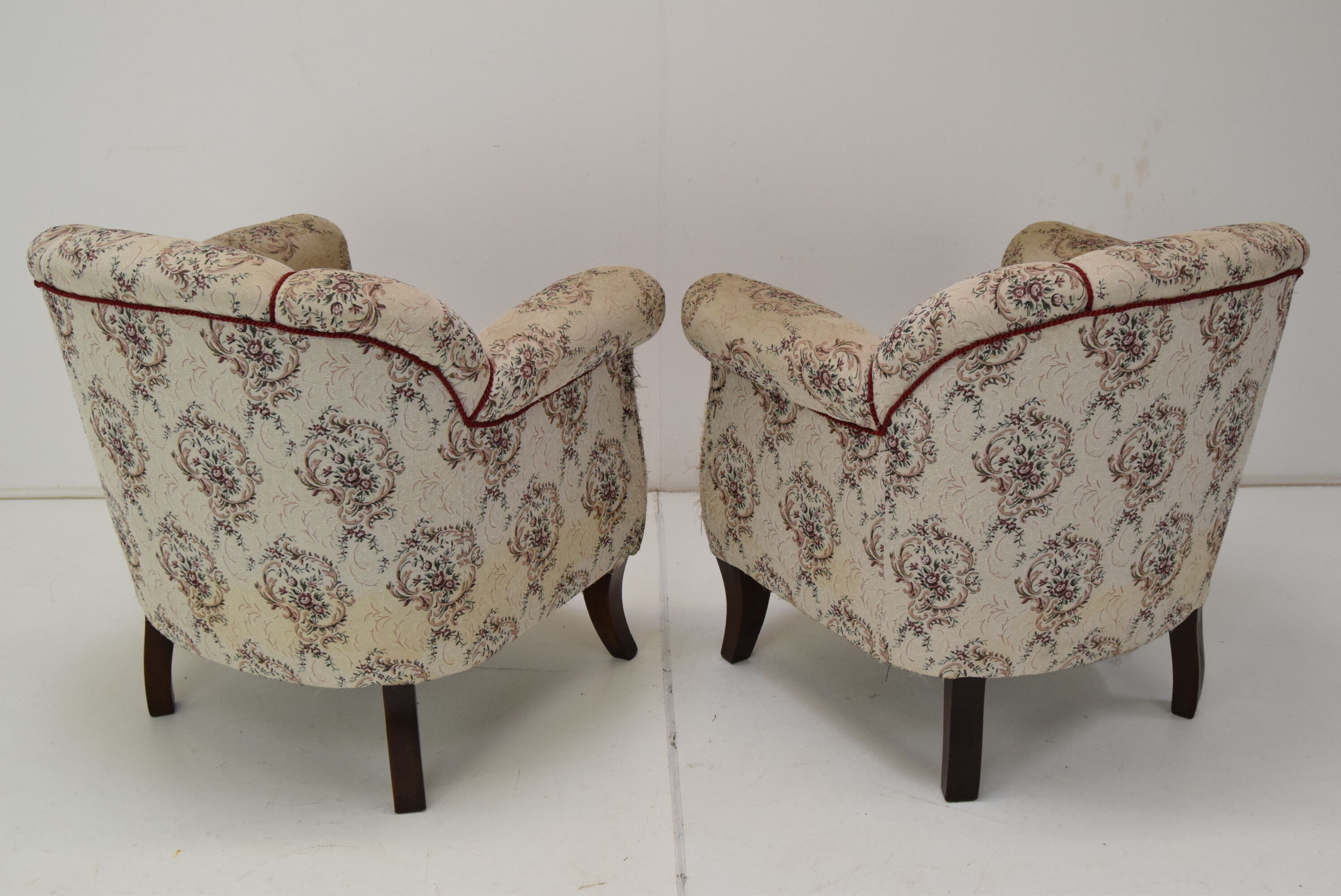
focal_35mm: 45
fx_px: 1677
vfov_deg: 29.9
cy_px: 448
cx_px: 670
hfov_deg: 43.6
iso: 1600
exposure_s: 1/250
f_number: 8
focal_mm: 30
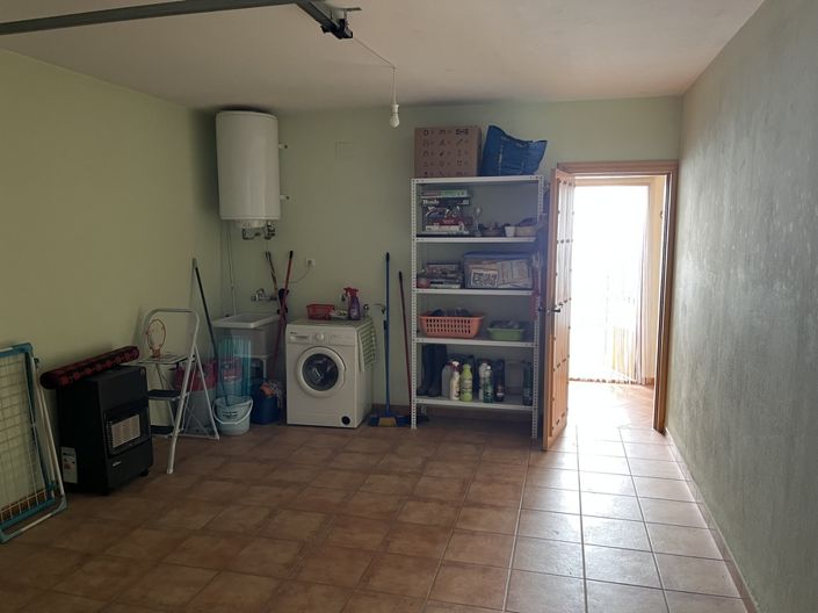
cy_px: 306
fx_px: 614
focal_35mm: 26
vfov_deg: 53.0
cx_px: 409
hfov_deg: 67.3
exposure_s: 1/60
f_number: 1.6
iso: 125
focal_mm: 5.1
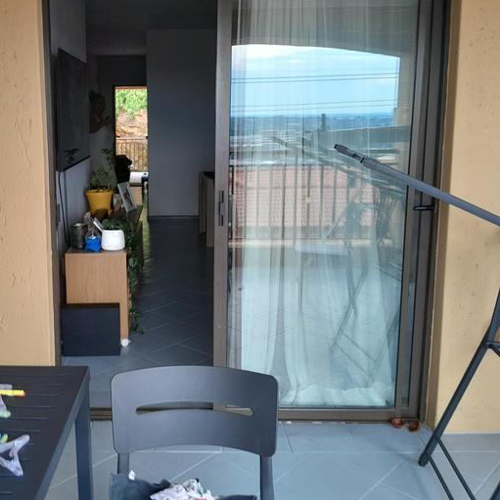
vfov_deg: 45.9
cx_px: 159
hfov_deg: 45.2
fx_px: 588
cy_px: 214
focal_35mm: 36
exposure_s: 1/50
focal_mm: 3.98
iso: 40
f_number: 1.8
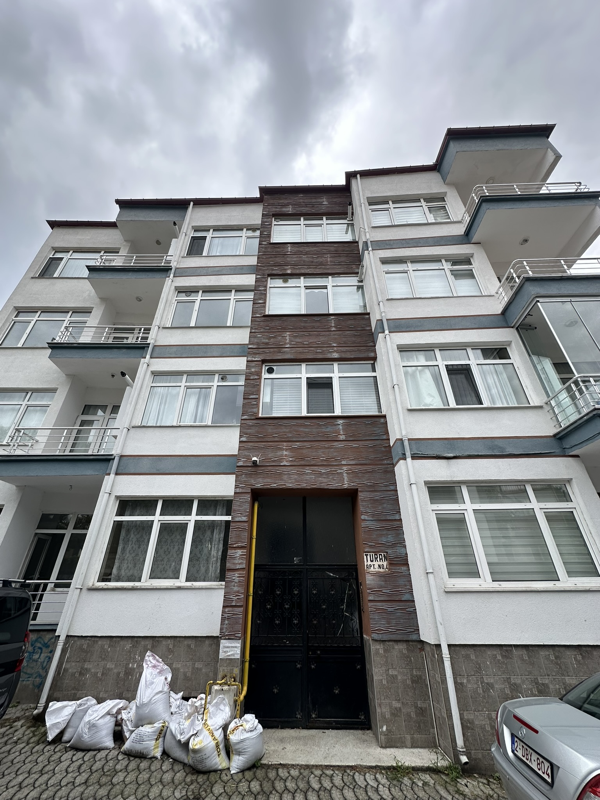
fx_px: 324
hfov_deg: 85.7
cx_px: 300
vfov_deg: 102.1
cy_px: 400
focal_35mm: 14
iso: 40
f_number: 2.2
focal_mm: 2.22
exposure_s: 1/335
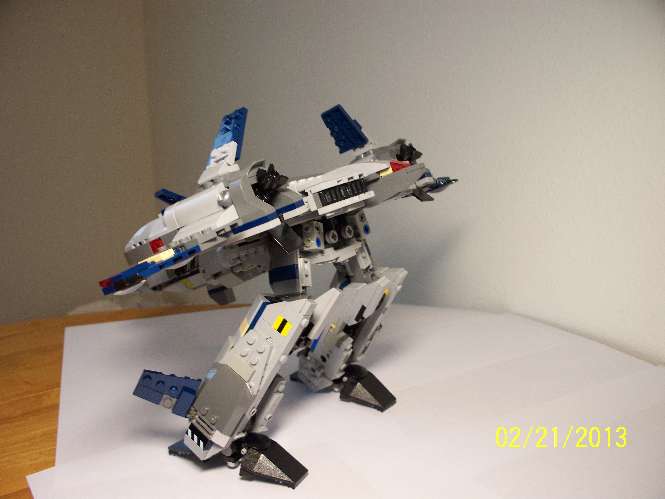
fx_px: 692
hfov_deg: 51.4
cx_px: 332
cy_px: 250
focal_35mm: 36
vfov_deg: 39.7
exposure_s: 1/60
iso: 125
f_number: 2.8
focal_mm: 7.54
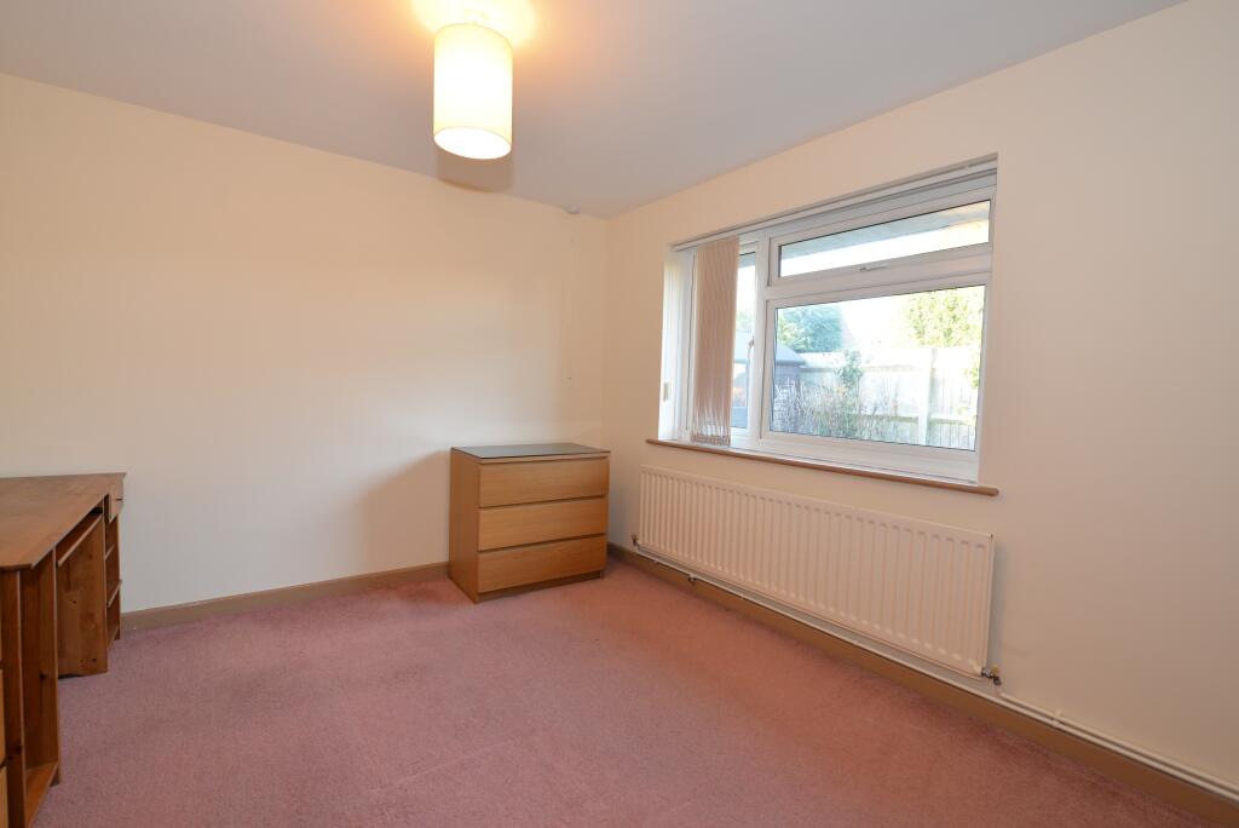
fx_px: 551
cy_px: 414
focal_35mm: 16
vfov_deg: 73.8
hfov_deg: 96.7
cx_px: 620
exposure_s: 1/60
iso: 640
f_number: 4
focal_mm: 16
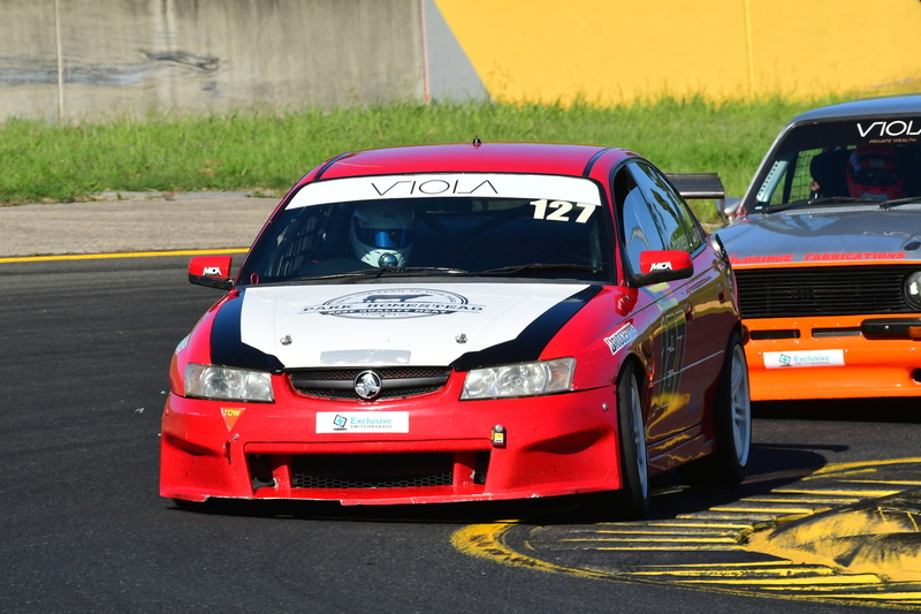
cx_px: 460
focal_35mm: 630
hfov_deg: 3.3
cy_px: 307
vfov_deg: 2.2
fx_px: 16113
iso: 500
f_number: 13
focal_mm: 420
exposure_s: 1/640
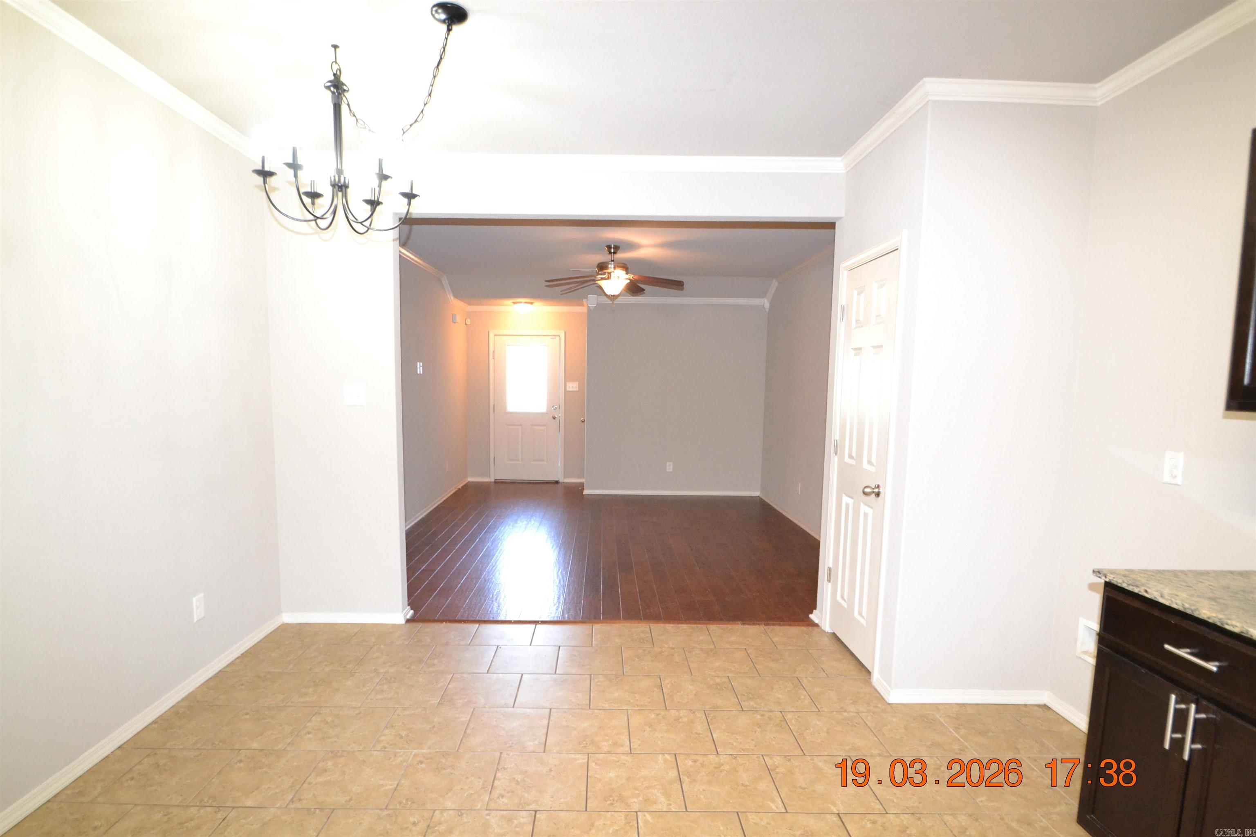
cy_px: 418
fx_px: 602
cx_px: 628
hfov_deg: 92.4
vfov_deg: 69.7
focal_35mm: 17
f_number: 3.5
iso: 2200
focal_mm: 11.5
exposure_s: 1/60
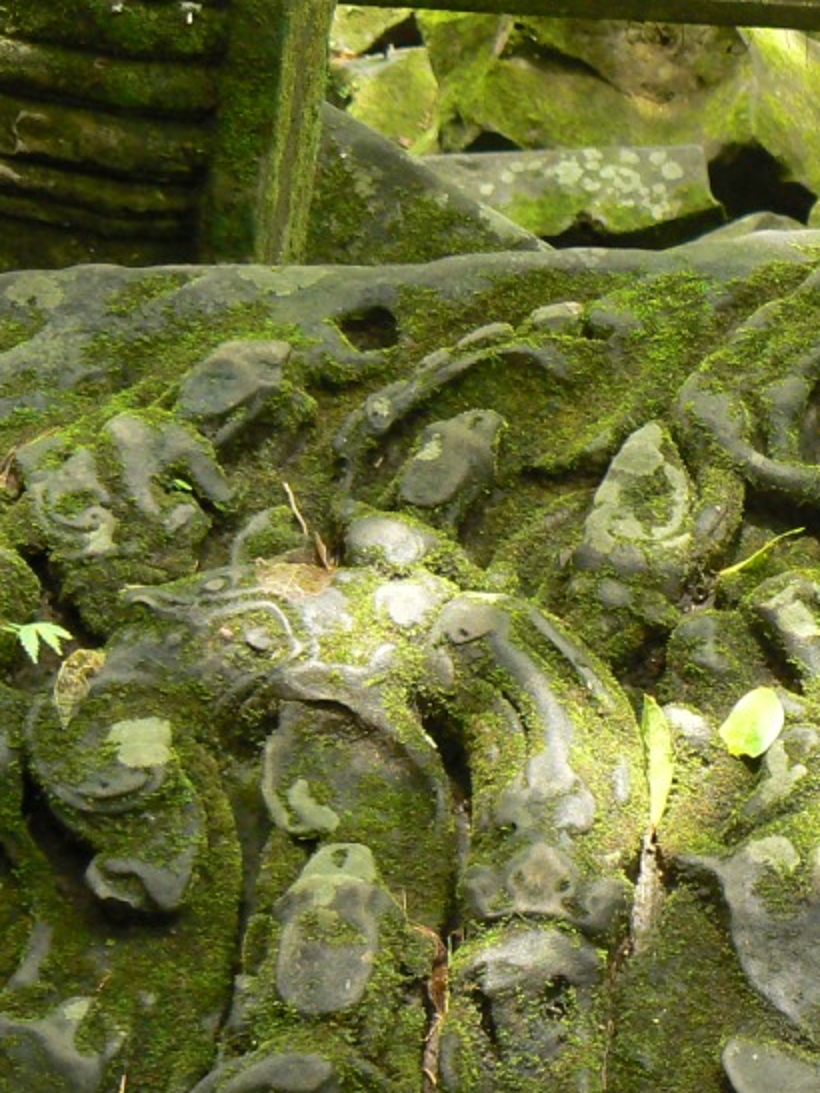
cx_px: 944
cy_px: 747
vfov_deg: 16.6
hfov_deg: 12.3
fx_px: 3728
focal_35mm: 118
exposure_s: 1/30
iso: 200
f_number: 3.2
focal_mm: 10.5
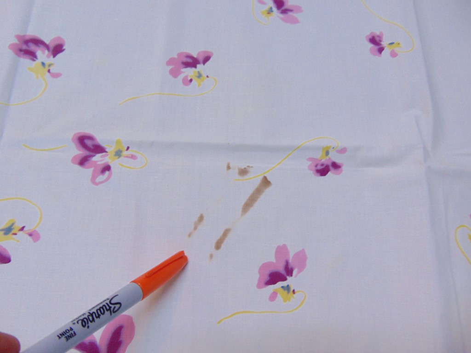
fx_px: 340
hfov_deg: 69.4
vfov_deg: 54.9
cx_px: 236
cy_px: 176
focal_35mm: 25
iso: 200
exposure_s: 1/40
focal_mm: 4.5
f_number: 3
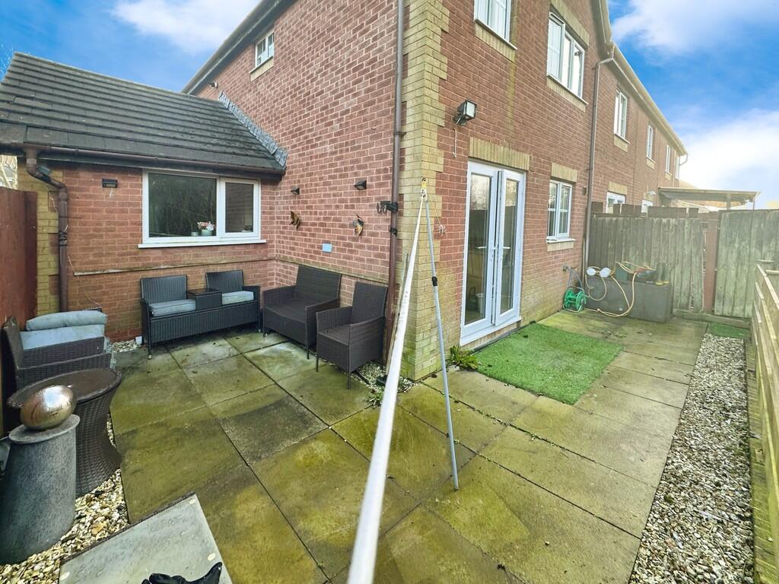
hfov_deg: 102.1
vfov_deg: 85.7
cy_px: 292
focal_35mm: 14
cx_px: 390
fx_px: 315
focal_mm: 2.22
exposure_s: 1/99
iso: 64
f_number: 2.2
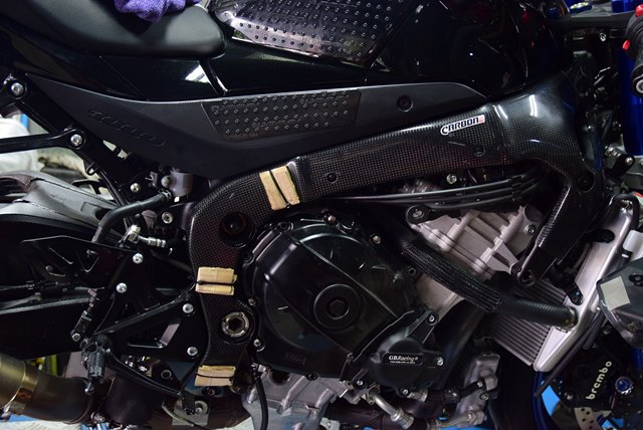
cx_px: 322
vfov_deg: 34.3
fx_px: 697
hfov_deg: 49.5
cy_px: 215
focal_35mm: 39
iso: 800
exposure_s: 1/20
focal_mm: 26
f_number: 3.5
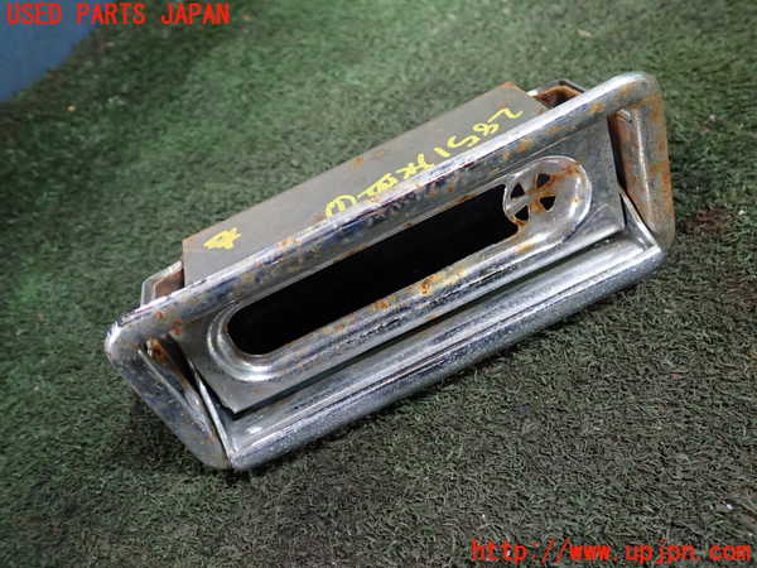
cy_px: 284
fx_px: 656
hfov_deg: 60.0
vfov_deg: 46.8
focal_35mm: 30
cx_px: 378
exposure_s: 1/30
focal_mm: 5.4
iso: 320
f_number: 2.3
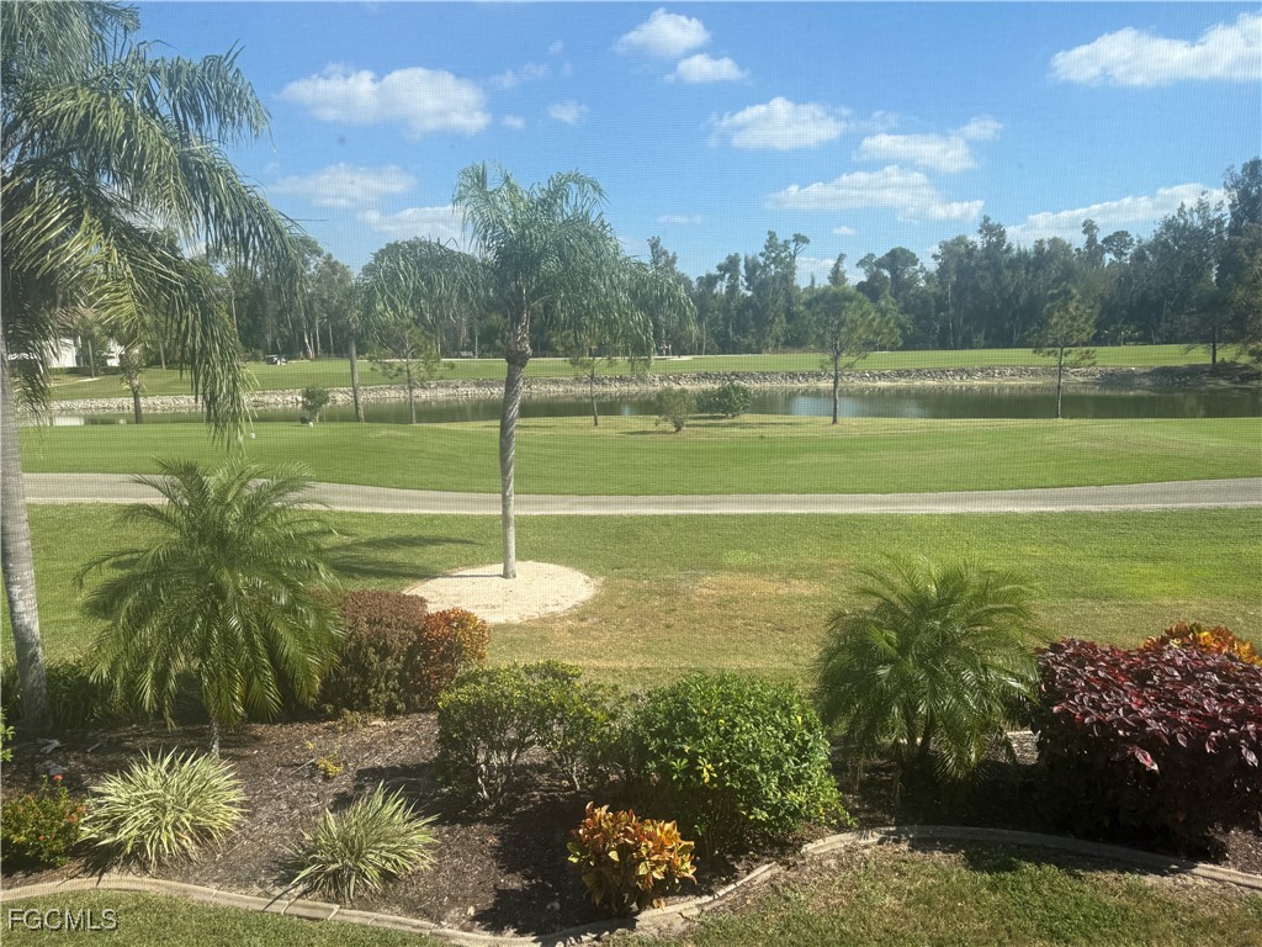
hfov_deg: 71.6
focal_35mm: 24
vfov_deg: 56.8
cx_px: 631
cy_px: 474
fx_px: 875
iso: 80
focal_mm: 6.76
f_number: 1.78
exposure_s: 1/2169
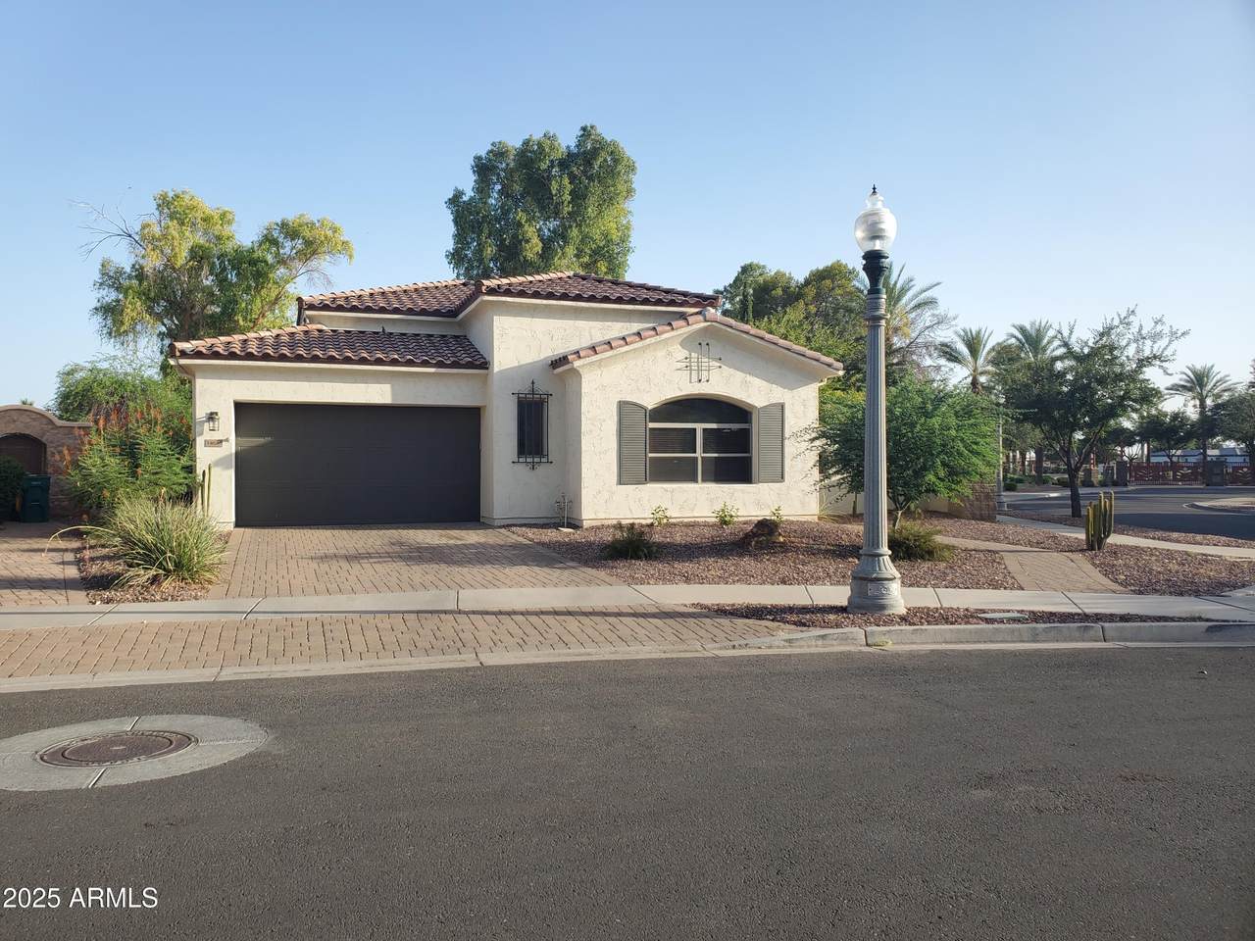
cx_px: 628
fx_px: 943
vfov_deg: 53.1
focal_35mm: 26
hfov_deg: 67.3
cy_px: 470
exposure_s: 1/677
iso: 50
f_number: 2.4
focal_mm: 4.3
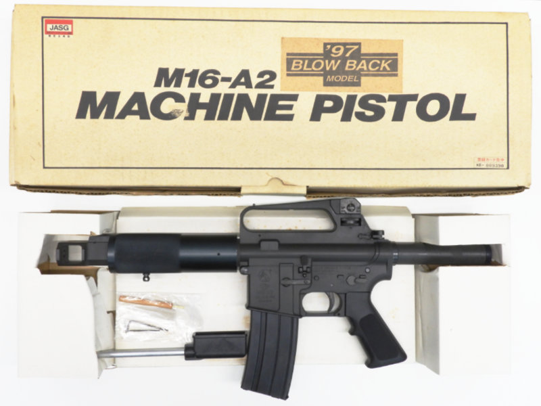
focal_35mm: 33
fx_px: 516
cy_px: 203
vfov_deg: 42.9
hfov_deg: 55.4
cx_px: 270
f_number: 5.1
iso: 200
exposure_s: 1/40
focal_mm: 5.9
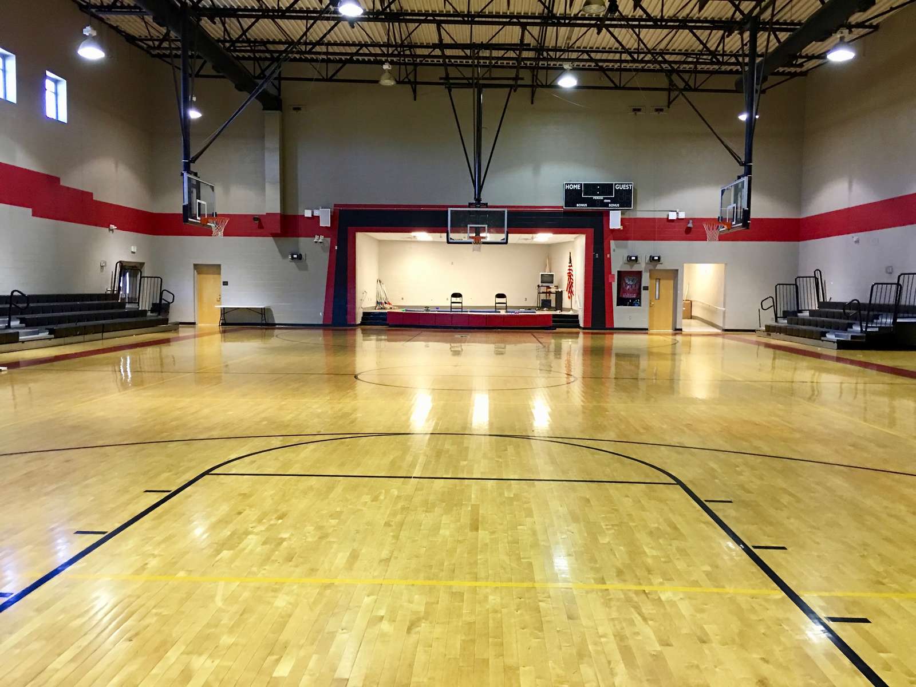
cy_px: 344
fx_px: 767
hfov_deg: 61.7
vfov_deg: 48.2
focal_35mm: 29
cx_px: 458
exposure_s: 1/15
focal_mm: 4.15
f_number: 2.2
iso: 100
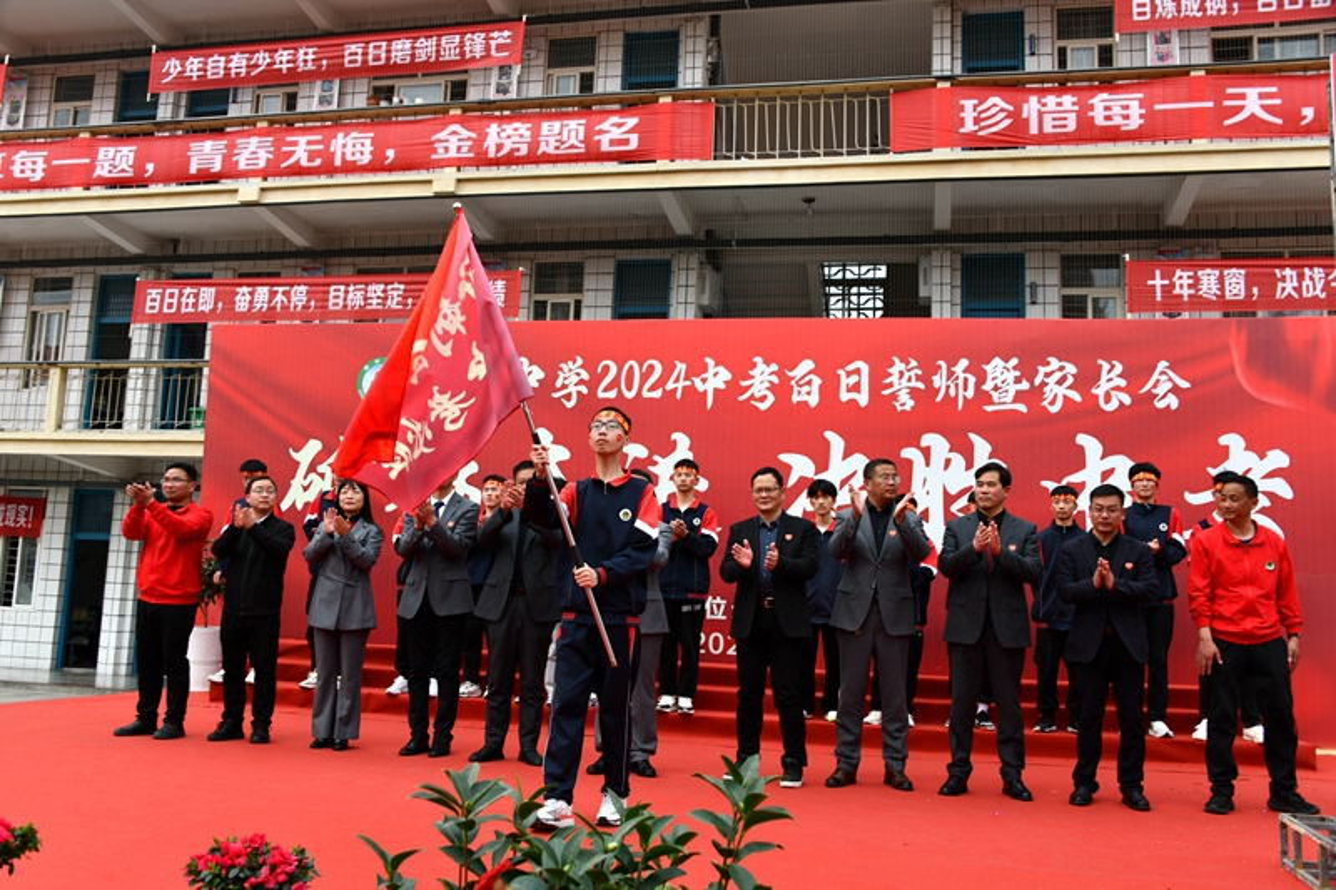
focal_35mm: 32
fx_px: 1187
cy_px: 445
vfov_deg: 41.1
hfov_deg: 58.7
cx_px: 668
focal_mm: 32
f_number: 7.1
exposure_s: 1/160
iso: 90
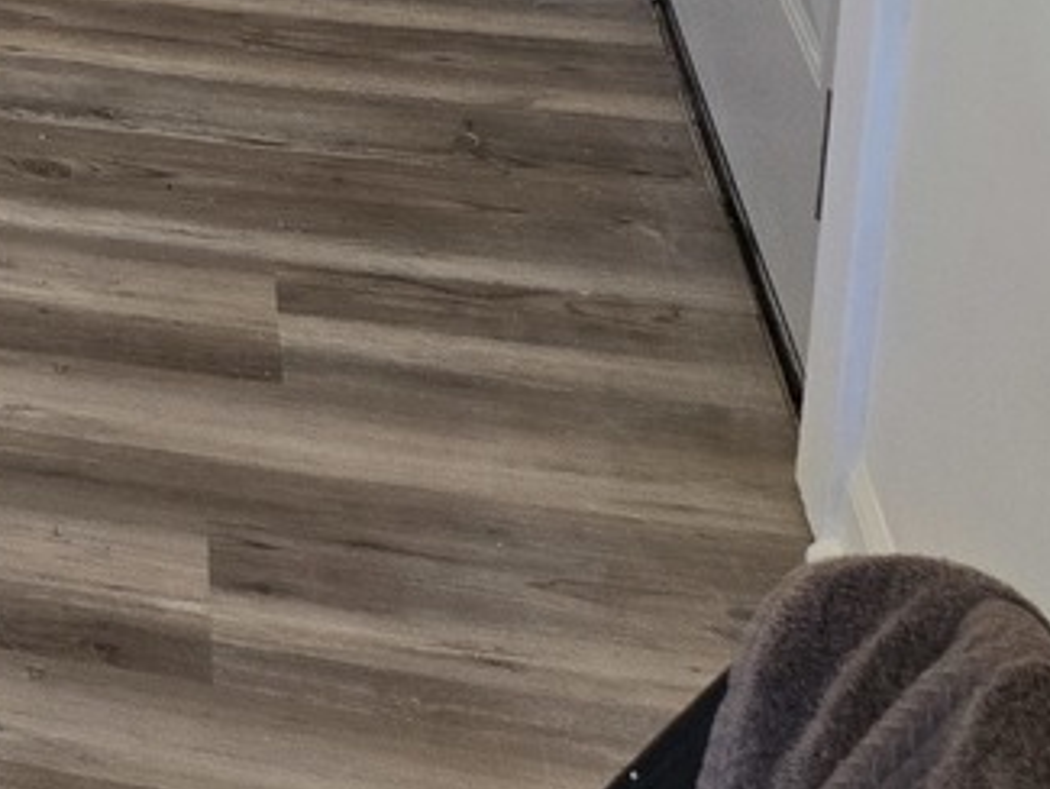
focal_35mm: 102
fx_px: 3095
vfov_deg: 12.8
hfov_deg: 16.1
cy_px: -763
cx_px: -872
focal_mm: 5.4
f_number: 1.8
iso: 160
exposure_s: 1/120
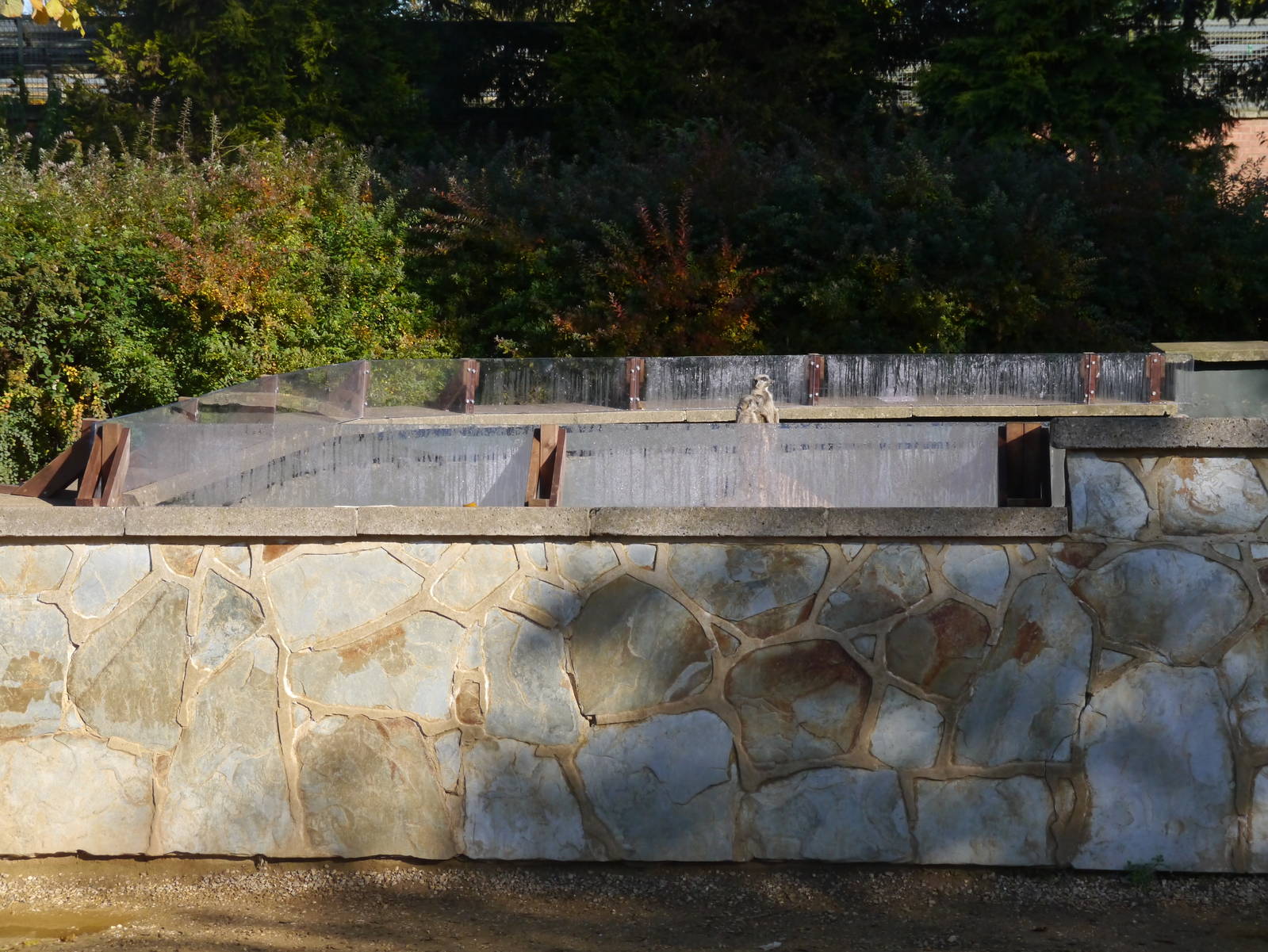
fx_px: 3079
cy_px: 476
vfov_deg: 17.6
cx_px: 634
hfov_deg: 23.3
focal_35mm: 84
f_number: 9
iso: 800
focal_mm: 42
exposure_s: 1/640
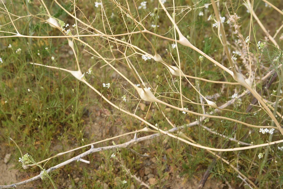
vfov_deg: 24.2
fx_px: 440
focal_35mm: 56
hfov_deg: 35.6
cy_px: 94
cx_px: 142
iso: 320
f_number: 13
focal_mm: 56
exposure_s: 1/125
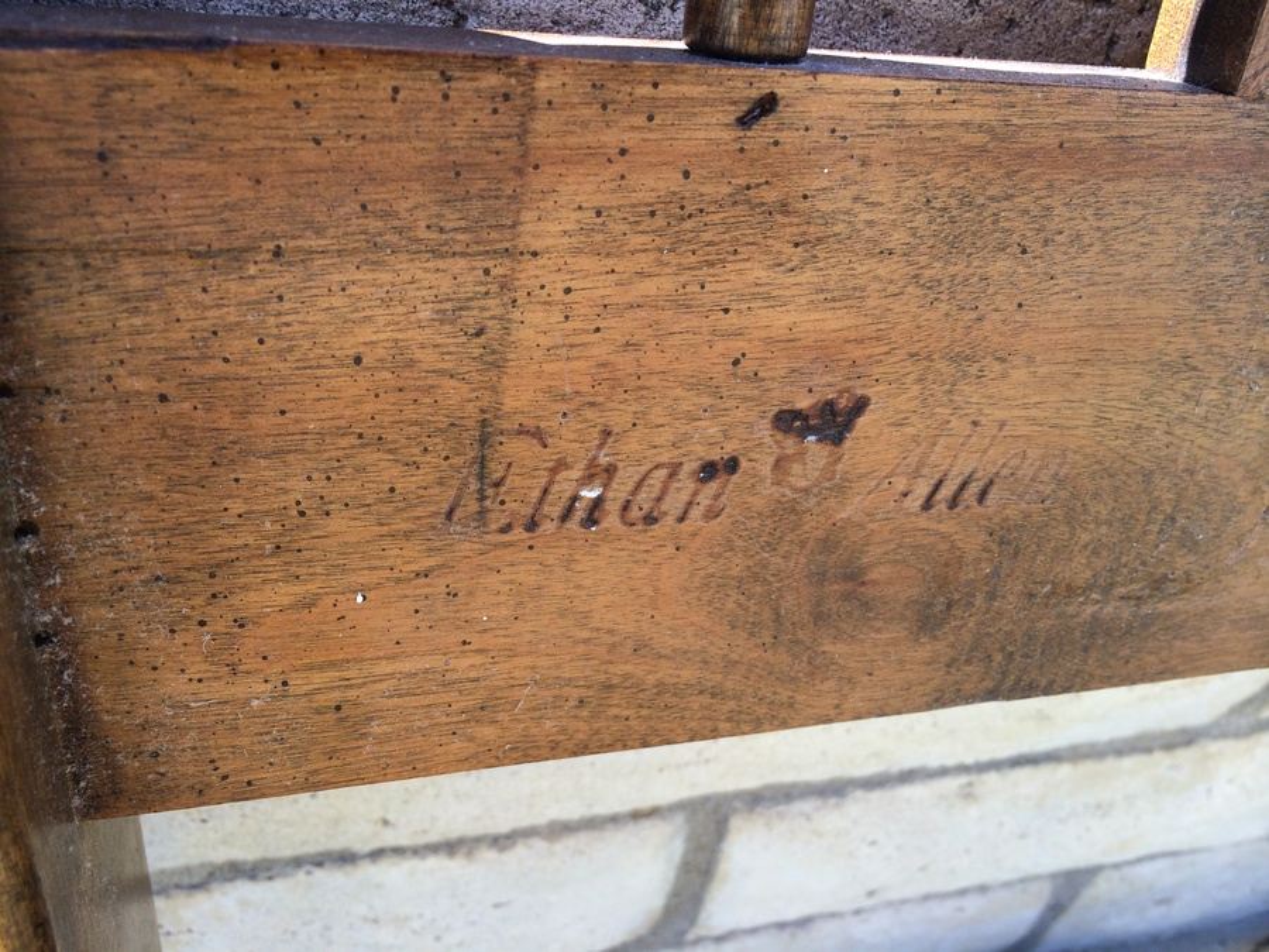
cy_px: 476
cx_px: 634
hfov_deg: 60.0
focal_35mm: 30
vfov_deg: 46.8
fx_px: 1100
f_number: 2.2
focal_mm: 4.12
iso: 32
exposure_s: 1/360
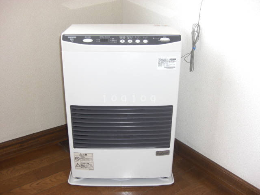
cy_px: 98
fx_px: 285
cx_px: 130
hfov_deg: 49.0
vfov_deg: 37.7
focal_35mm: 38
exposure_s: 1/125
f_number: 2.8
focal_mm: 7.9
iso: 80
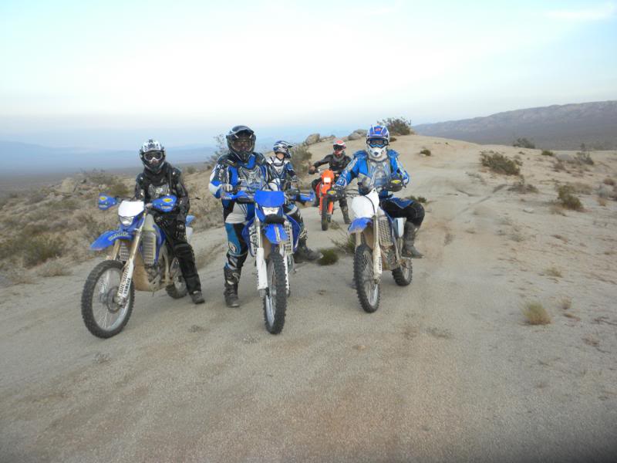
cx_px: 308
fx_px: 659
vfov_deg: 38.7
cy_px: 232
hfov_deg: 50.1
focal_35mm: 37
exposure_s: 1/118
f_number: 3.5
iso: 90
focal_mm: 6.6
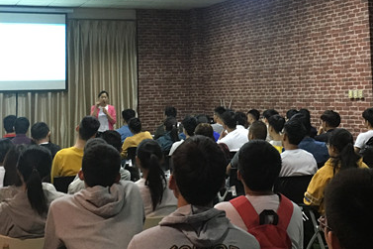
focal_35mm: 64
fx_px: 663
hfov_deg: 31.4
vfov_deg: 20.8
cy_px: 29
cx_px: 222
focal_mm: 4.15
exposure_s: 1/20
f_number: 2.2
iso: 200
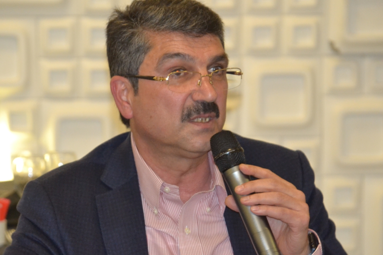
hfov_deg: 8.2
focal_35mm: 252
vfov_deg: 5.5
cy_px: 138
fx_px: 2677
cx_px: 182
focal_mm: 135
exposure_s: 1/60
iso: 2500
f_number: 5.6
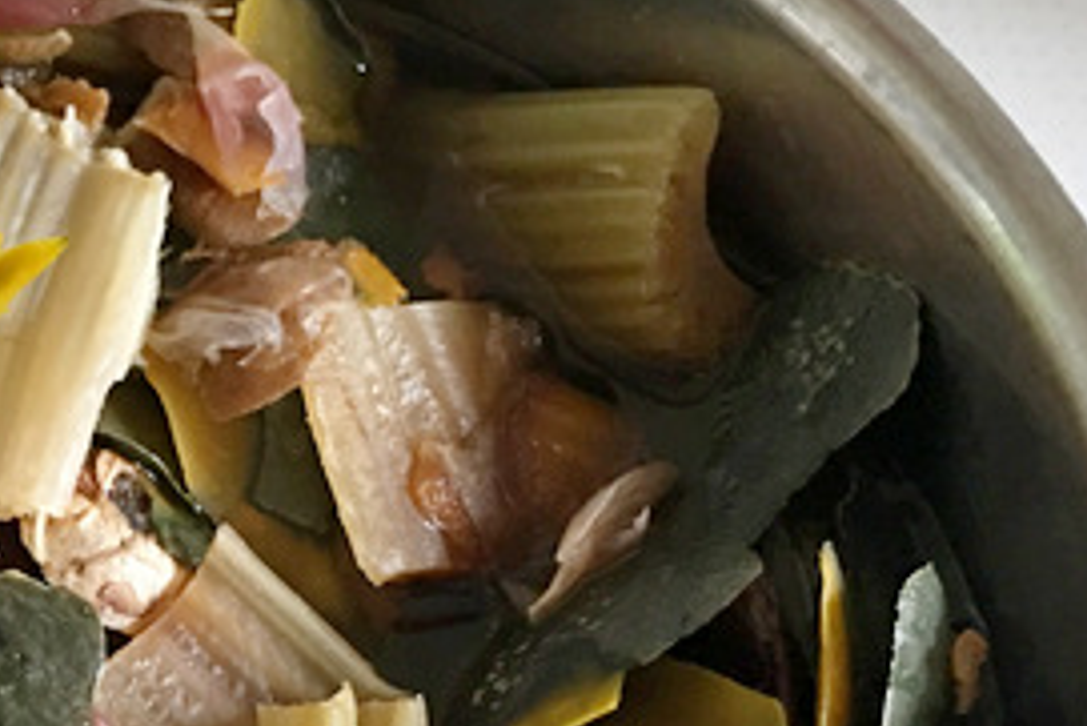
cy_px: 810
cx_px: -28
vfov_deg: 15.0
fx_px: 2689
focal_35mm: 89
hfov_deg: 21.9
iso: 100
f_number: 2.2
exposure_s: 1/10
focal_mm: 4.15
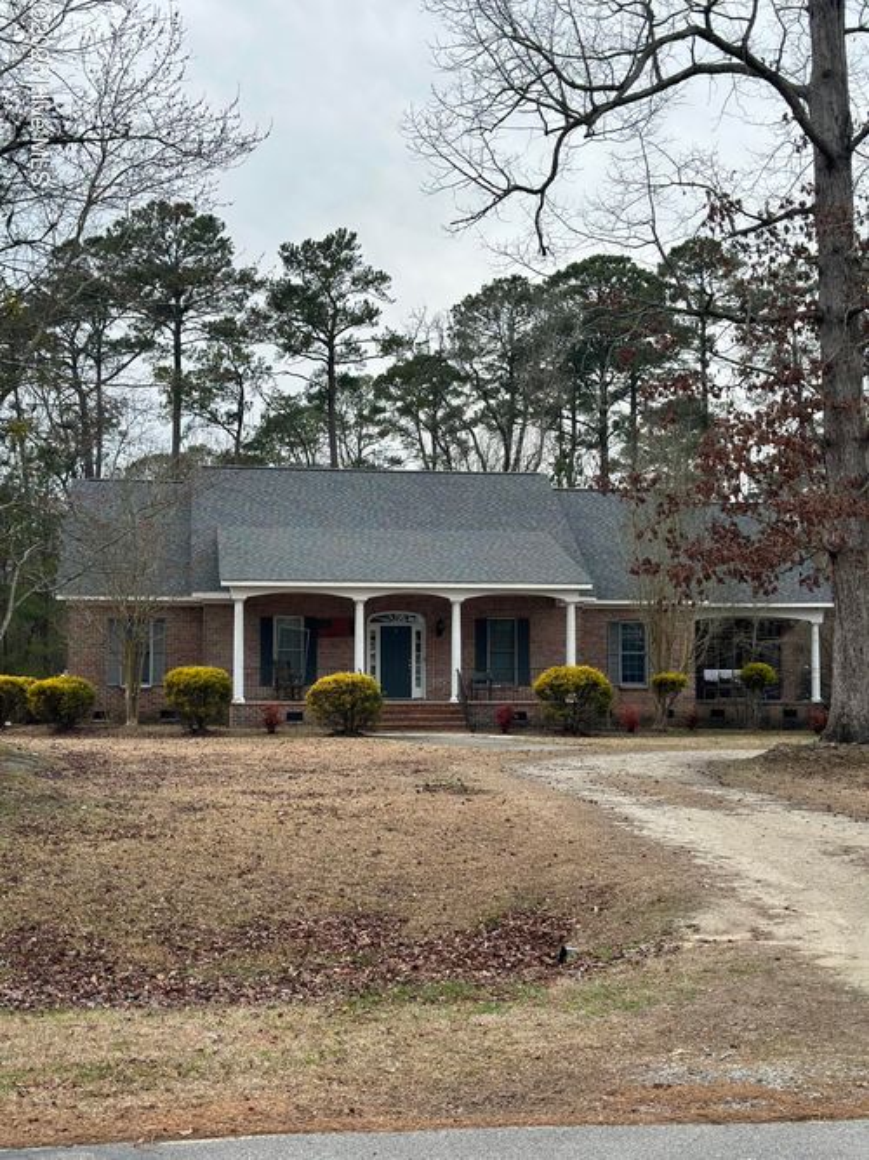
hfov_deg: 30.3
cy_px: 580
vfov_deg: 39.7
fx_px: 1607
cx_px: 434
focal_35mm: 48
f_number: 1.78
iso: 80
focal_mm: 6.86
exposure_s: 1/1953
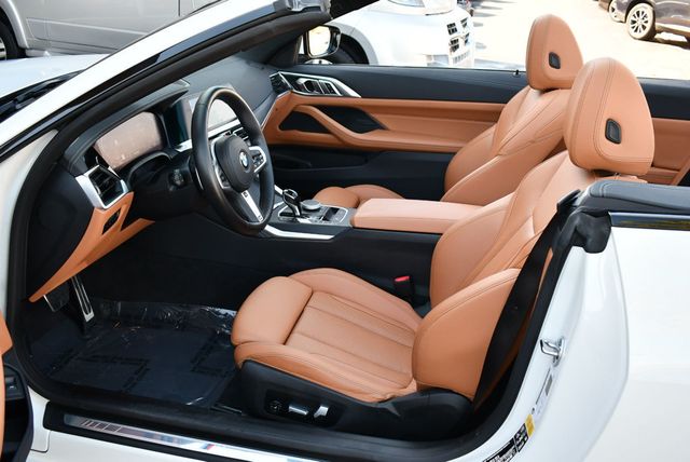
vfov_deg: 36.9
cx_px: 345
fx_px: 691
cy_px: 231
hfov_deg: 53.1
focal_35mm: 36
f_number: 3.5
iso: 400
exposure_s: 1/250
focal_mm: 18
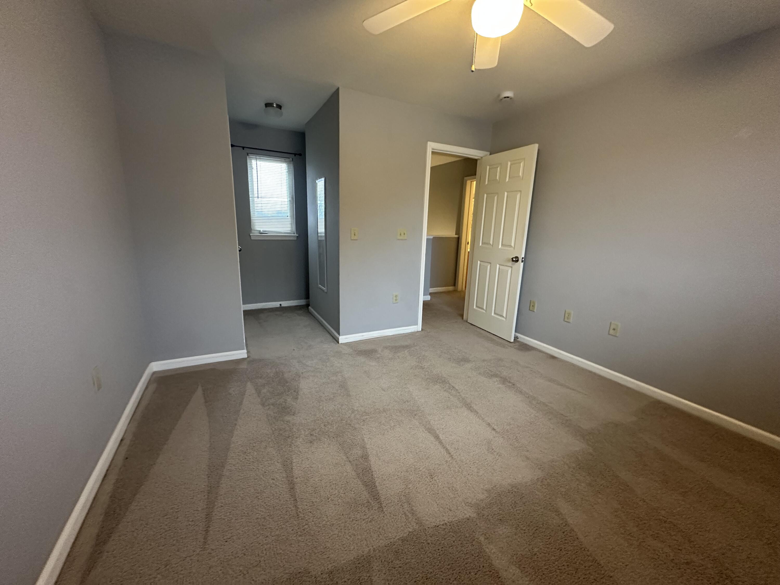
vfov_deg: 85.7
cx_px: 390
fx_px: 315
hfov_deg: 102.1
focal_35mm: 14
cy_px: 292
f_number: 2.2
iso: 640
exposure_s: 1/60
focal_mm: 2.22
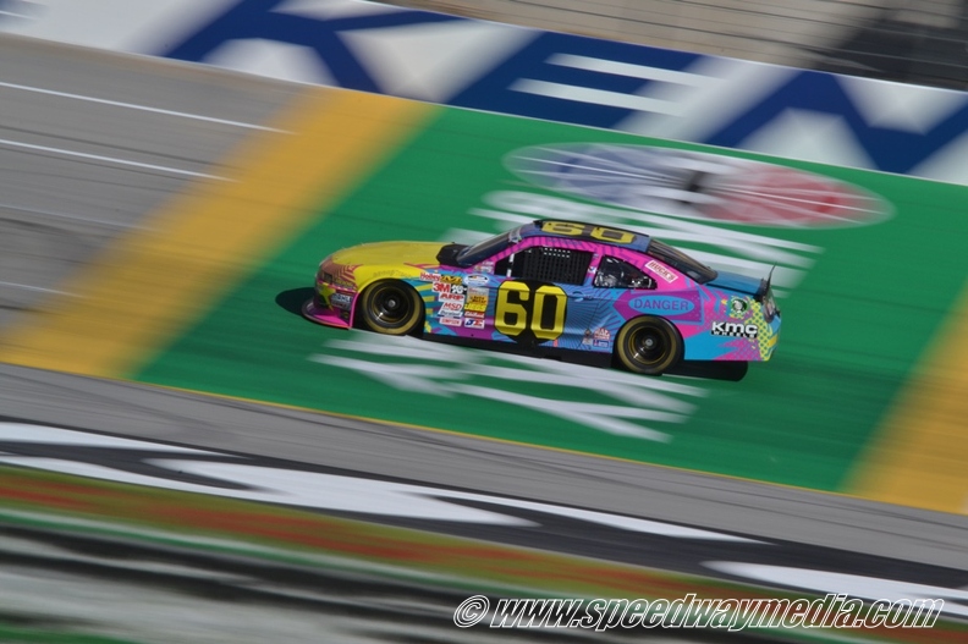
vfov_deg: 4.6
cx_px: 484
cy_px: 322
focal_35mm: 300
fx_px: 8061
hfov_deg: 6.9
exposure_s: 1/125
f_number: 32
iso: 400
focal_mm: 200
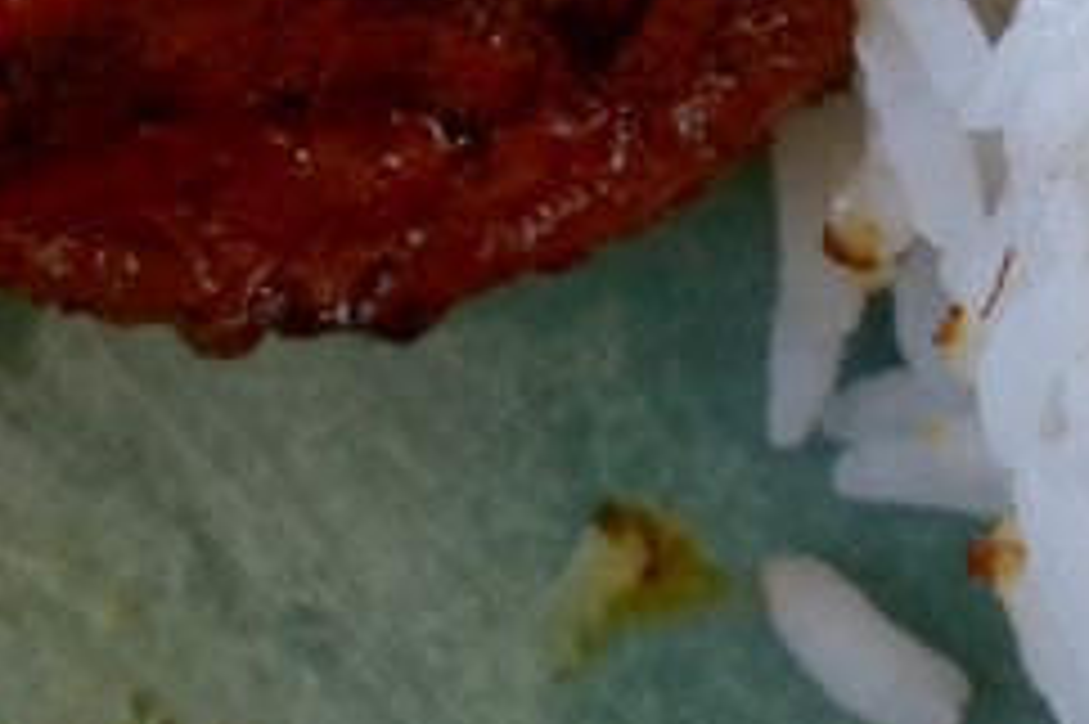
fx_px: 14389
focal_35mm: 476
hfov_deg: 4.3
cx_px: 2264
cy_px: -1187
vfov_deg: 2.9
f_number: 9
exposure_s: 1/80
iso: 1250
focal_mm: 60
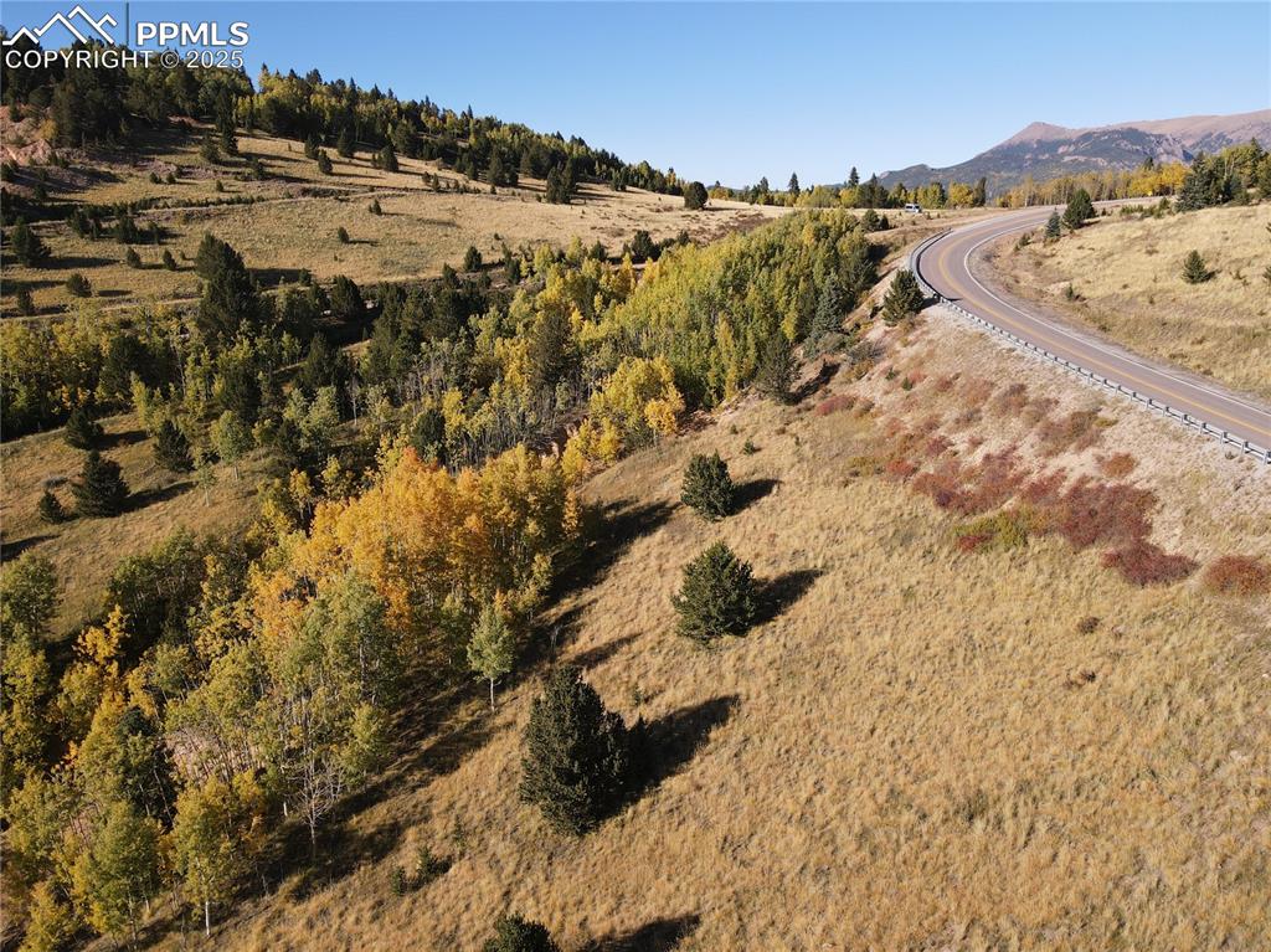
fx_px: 881
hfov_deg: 71.6
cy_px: 476
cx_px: 636
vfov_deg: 56.8
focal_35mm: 24
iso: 100
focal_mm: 4.5
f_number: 2.8
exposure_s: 1/30
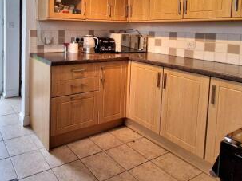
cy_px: 36
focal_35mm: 25
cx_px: 52
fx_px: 175
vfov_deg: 51.4
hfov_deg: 64.0
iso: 250
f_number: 2.2
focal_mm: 2.2
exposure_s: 1/50
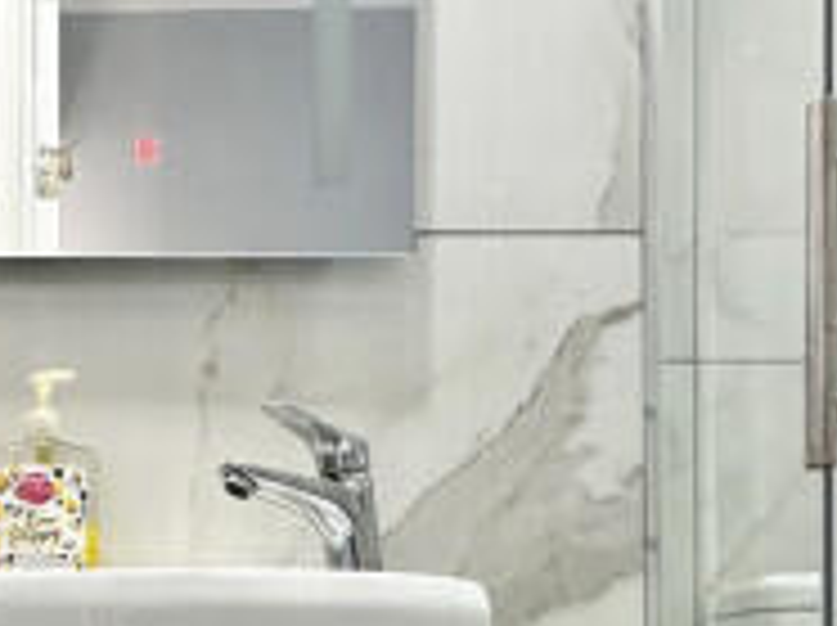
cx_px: 205
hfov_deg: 41.7
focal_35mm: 44
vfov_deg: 25.0
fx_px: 1063
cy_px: 944
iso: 320
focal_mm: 2.22
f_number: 2.2
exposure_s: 1/50
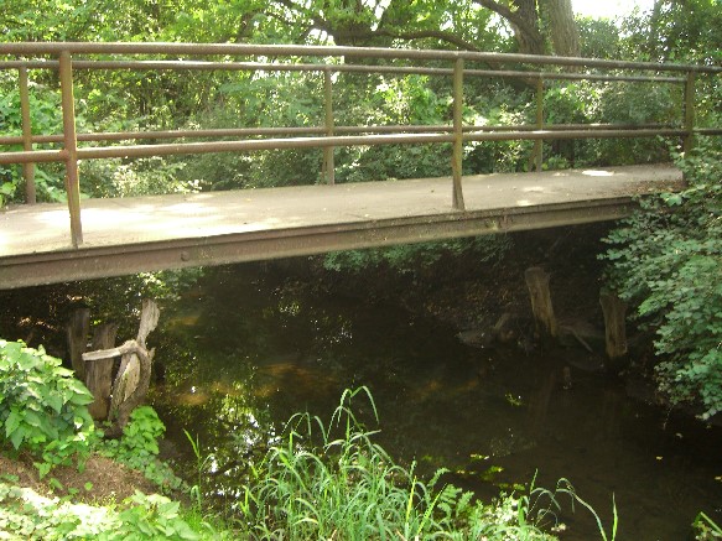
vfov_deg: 37.7
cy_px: 270
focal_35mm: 38
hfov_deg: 49.0
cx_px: 361
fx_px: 792
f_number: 2.8
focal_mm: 7.9
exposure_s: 1/60
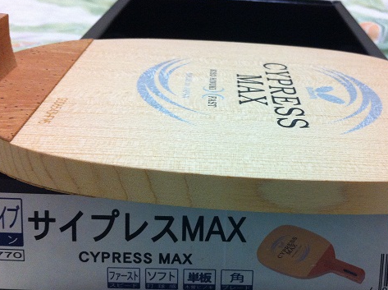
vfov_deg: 30.1
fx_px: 537
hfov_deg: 39.5
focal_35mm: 48
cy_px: 168
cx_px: 243
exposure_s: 1/15
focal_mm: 3.85
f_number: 2.8
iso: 160
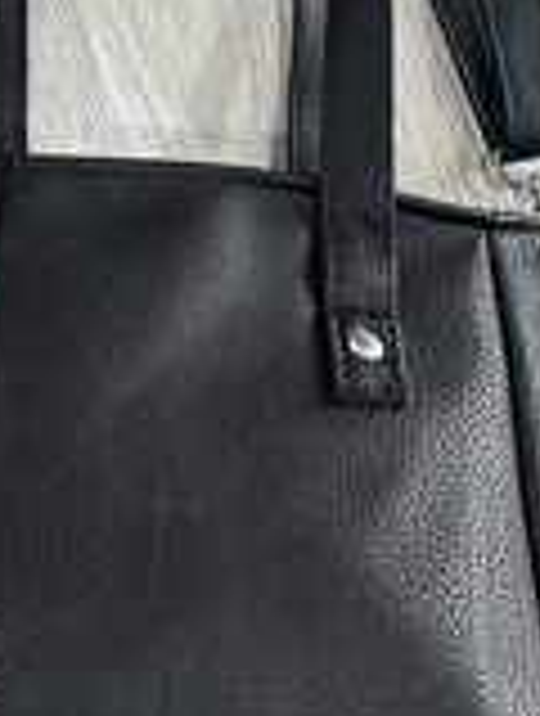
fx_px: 1802
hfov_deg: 16.8
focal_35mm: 87
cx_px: 40
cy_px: 70
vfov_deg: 21.9
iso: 100
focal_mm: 5.7
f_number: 1.5
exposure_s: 1/100
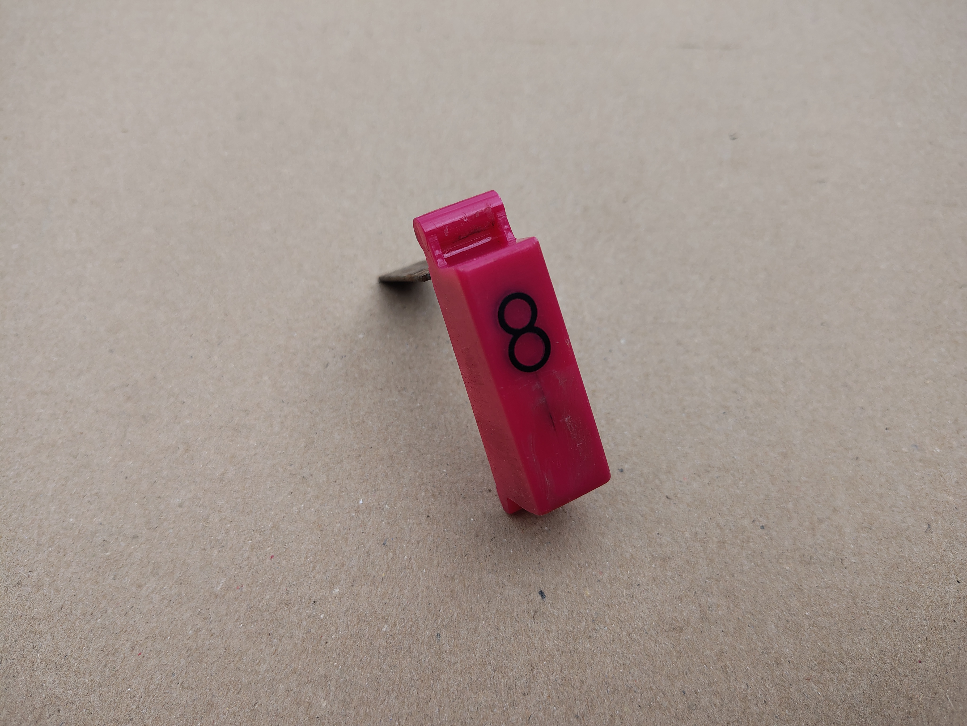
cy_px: 363
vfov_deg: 56.8
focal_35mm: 24
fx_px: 670
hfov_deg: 71.6
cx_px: 484
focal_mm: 5.56
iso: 100
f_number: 1.8
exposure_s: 1/572
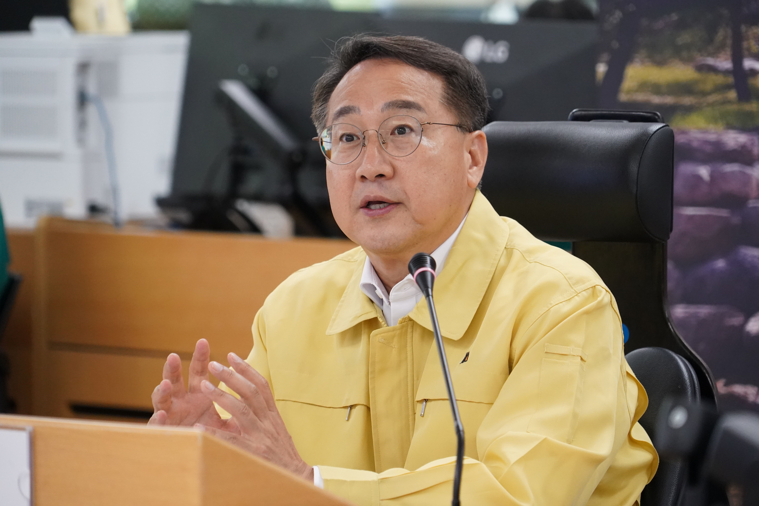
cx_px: 380
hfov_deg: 8.6
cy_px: 253
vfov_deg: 5.7
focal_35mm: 240
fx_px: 5060
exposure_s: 1/320
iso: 6400
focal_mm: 240
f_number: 7.1
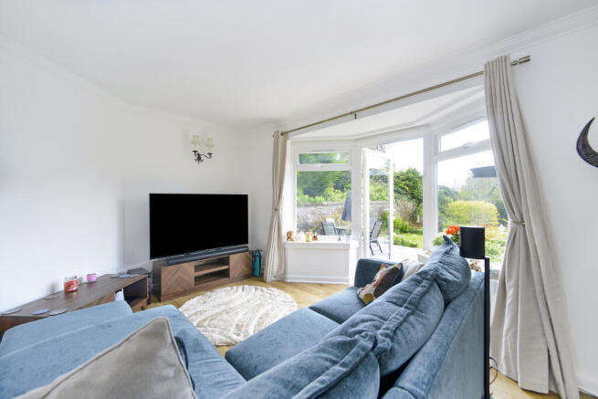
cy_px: 200
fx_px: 233
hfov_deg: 104.2
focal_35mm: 14
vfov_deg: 81.2
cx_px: 299
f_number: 7.1
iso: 400
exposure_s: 1/25
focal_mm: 14
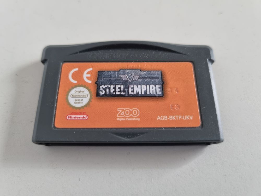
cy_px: 98
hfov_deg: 67.3
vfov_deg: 53.1
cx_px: 130
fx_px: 196
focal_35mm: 26
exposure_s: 1/50
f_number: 1.8
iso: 200
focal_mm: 5.4
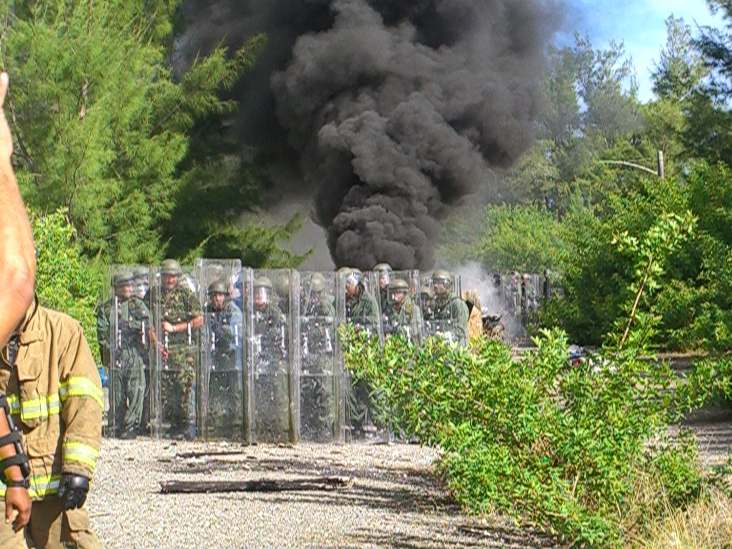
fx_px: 2411
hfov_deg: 17.3
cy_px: 274
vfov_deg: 13.0
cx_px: 366
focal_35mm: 114
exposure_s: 1/500
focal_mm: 23.7
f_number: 7.4
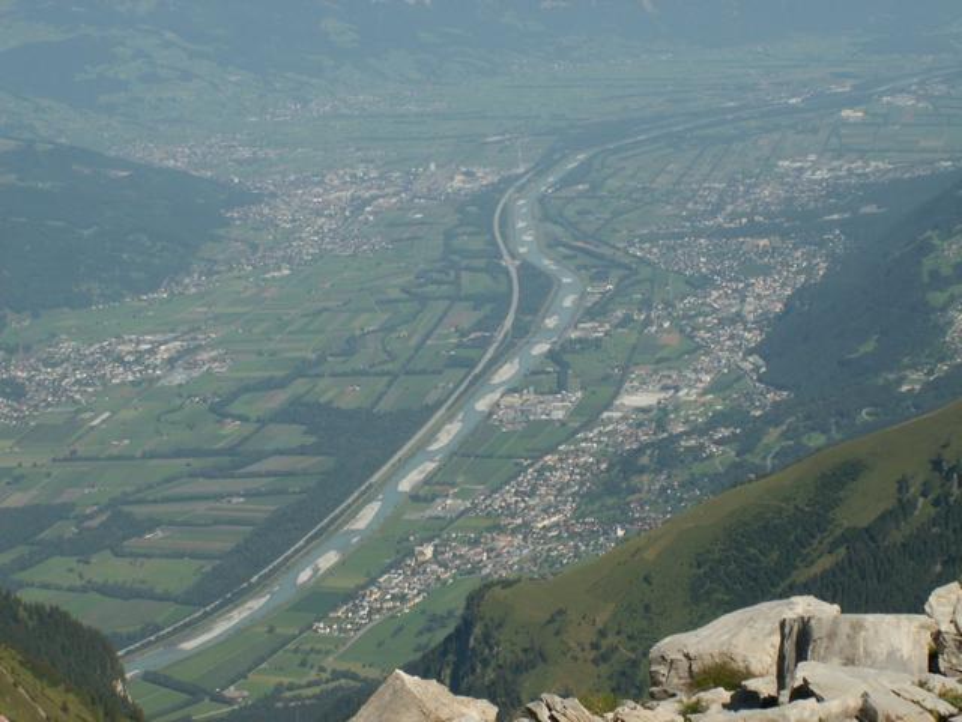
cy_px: 361
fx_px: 2334
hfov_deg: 23.3
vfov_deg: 17.6
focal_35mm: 84
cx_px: 481
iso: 50
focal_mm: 13.96
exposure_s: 1/250
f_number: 8
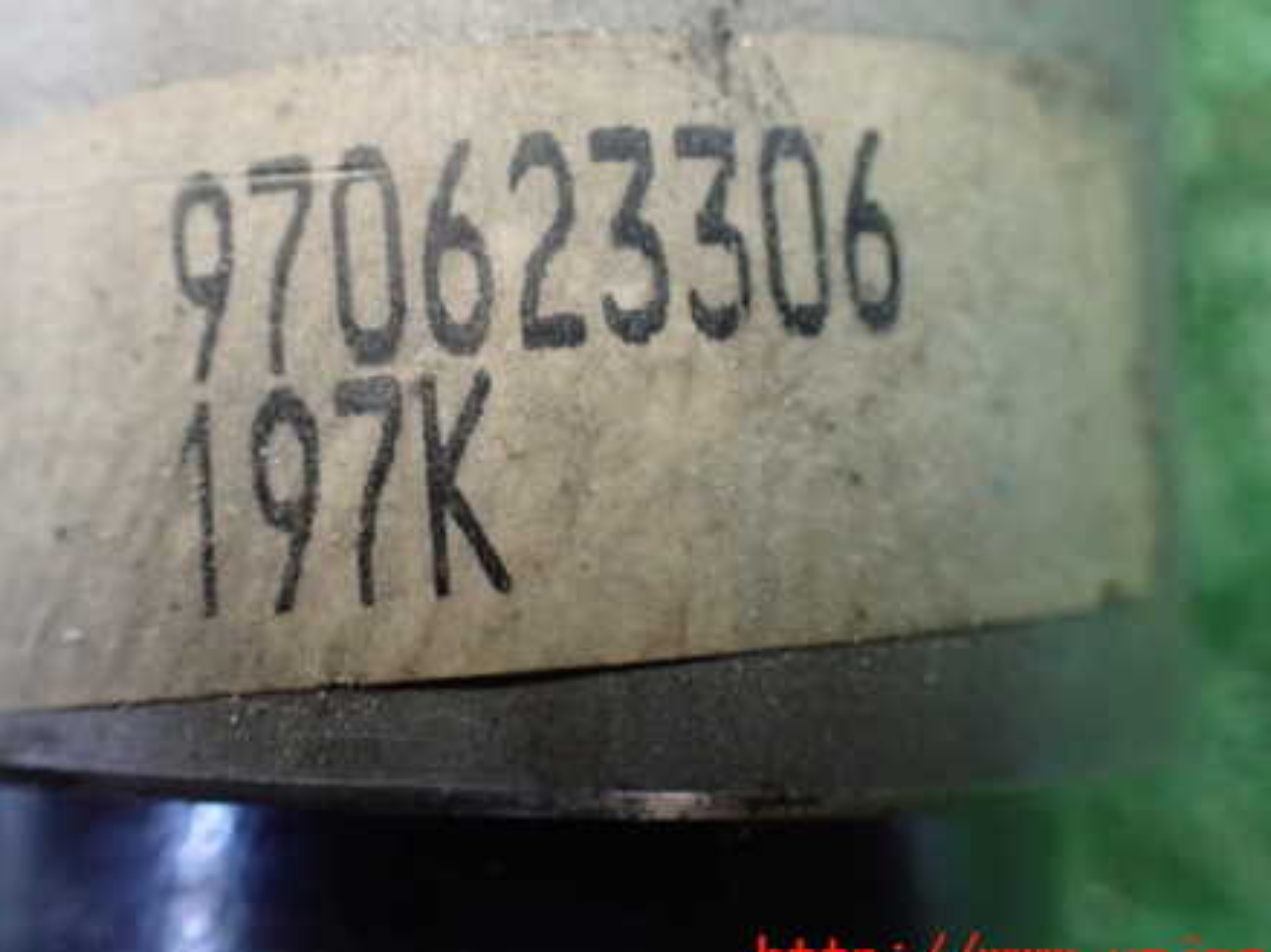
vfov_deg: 34.9
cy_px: 350
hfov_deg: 45.6
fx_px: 1505
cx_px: 541
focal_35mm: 41
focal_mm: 5.4
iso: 800
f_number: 2.3
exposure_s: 1/40
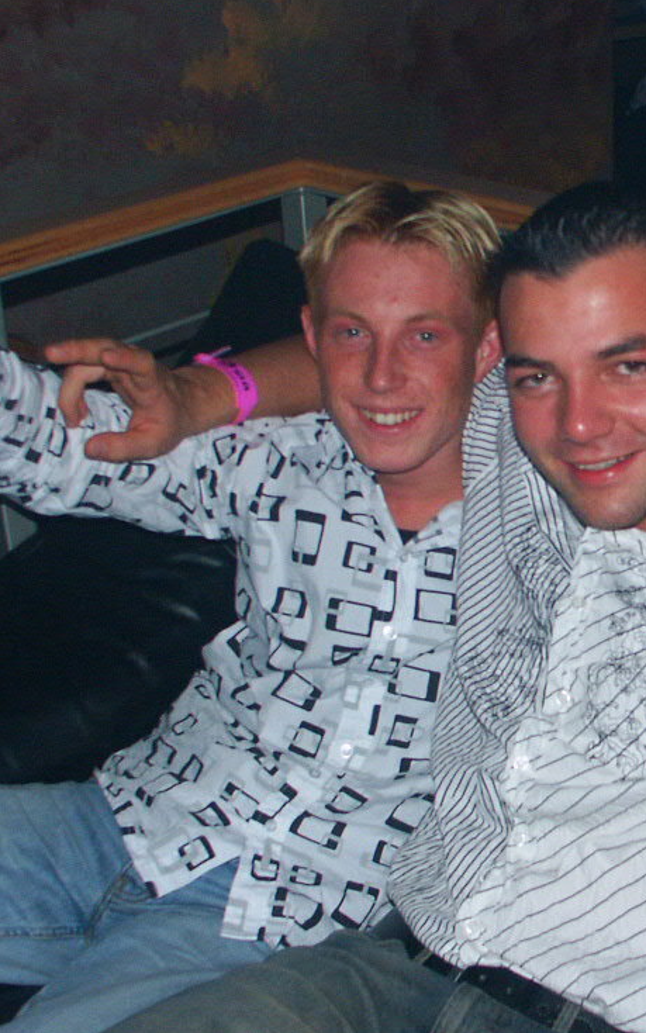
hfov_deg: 20.6
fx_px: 1718
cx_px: 652
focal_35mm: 61
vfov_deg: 33.5
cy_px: 543
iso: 200
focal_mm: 8.51
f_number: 2.8
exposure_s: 1/45
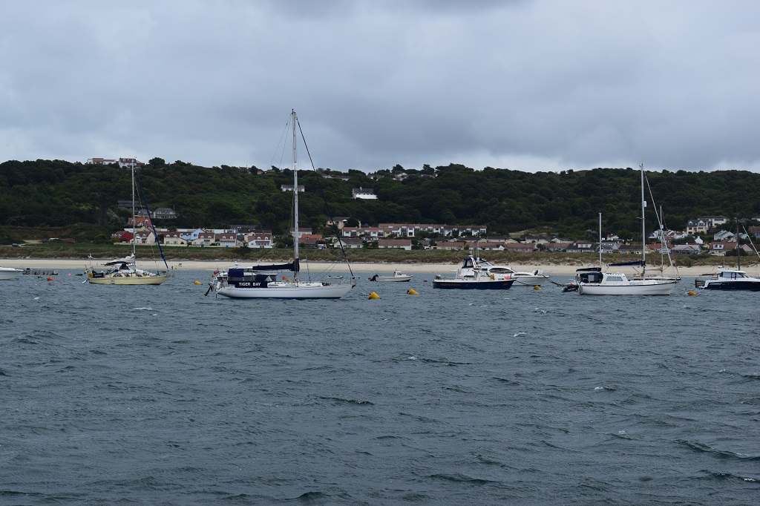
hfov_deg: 24.6
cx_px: 380
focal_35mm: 82
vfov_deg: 16.5
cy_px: 253
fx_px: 1741
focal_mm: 55
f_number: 11
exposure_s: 1/400
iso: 400
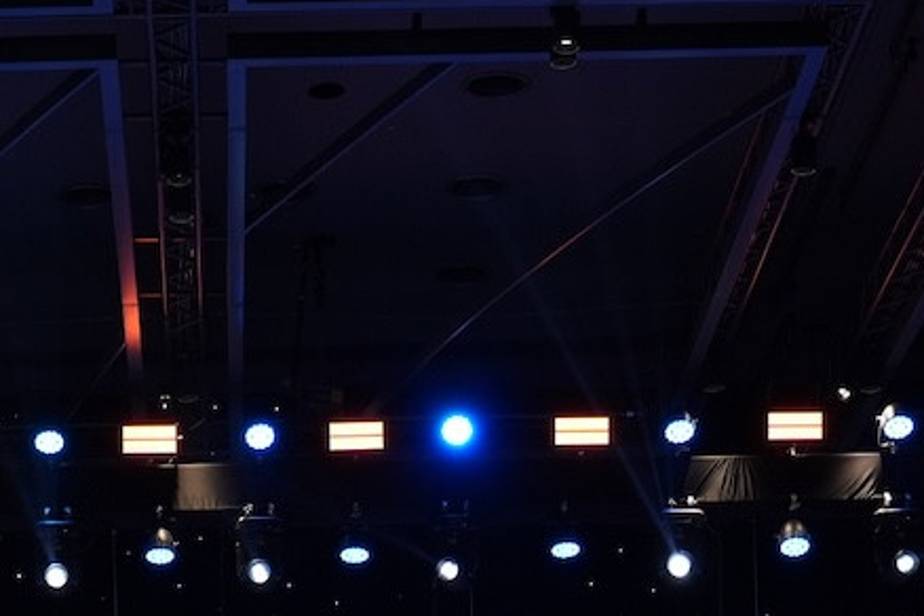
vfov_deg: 9.4
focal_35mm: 136
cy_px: 1272
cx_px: 186
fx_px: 3490
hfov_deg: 15.0
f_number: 5
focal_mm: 31
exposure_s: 1/100
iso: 500
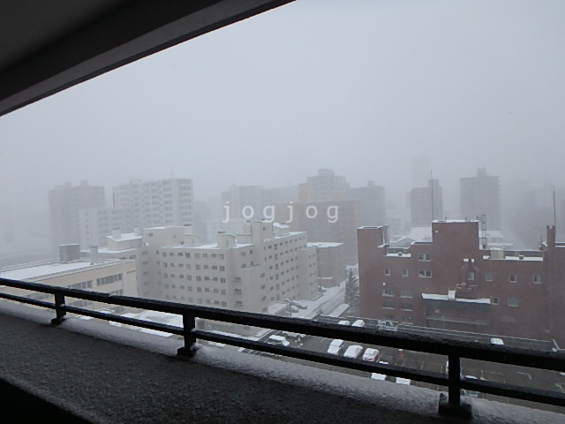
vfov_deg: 63.4
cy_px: 212
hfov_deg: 79.0
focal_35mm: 21
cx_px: 282
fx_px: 343
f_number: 3.5
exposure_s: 1/320
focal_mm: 3.7
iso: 125
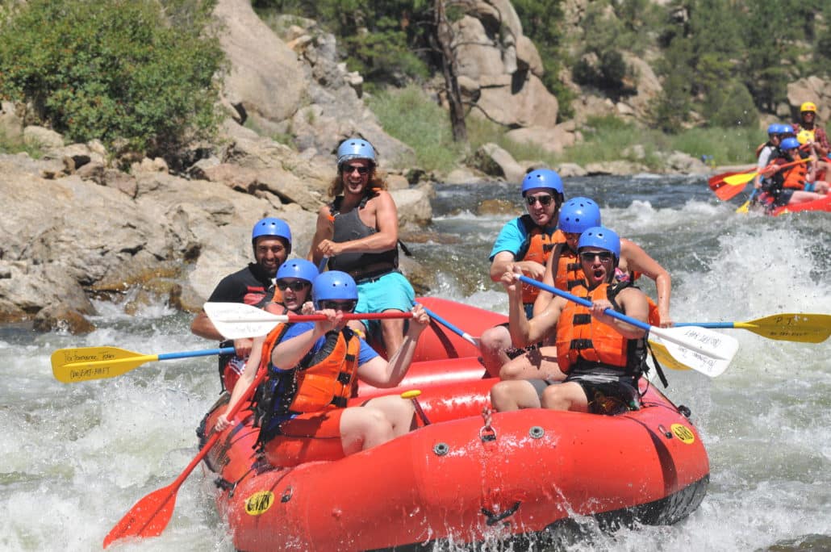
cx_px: 416
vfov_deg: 8.1
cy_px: 276
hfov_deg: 12.2
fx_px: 3873
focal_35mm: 168
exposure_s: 1/1250
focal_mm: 112
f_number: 7.1
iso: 320
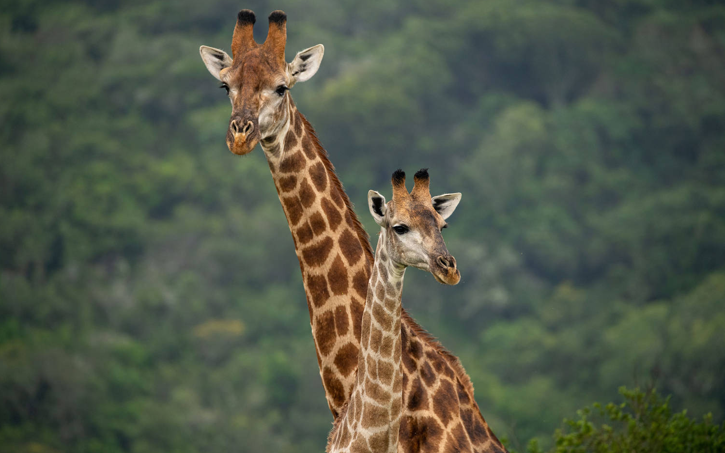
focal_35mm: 429
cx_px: 362
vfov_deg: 3.1
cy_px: 216
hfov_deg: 4.9
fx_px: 8475
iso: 800
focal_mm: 420
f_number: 6.3
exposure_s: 1/320
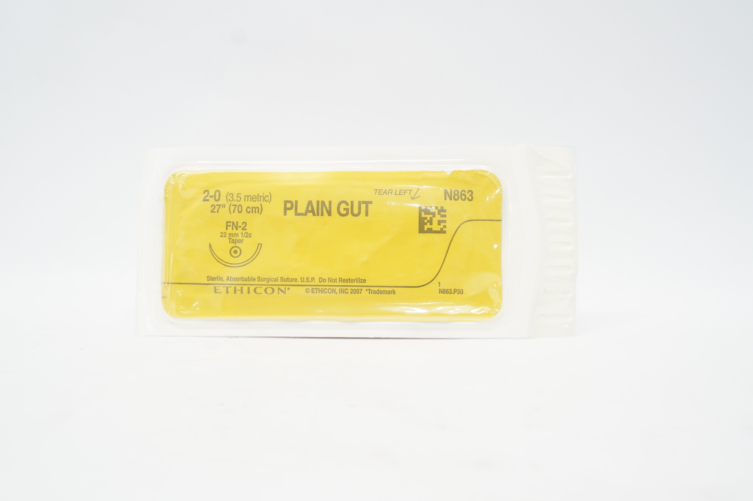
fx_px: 721
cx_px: 376
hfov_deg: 55.2
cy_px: 250
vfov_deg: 38.3
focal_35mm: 34
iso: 800
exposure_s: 1/50
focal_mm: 23
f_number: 7.1
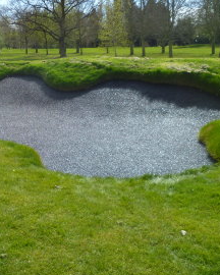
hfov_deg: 30.3
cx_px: 28
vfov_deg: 38.6
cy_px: 110
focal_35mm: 48
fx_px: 391
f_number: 2.8
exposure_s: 1/800
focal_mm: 5
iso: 80
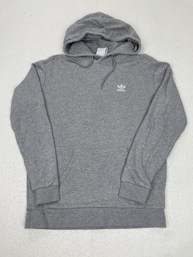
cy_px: 128
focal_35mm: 26
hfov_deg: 53.1
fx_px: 193
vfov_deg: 67.3
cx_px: 96
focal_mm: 4.2
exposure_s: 1/186
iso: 32
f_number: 1.6
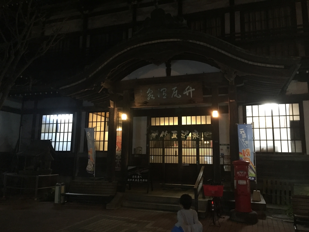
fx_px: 259
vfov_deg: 48.2
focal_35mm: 29
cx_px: 154
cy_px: 116
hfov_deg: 61.7
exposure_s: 1/15
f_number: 2.2
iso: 400
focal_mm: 4.15
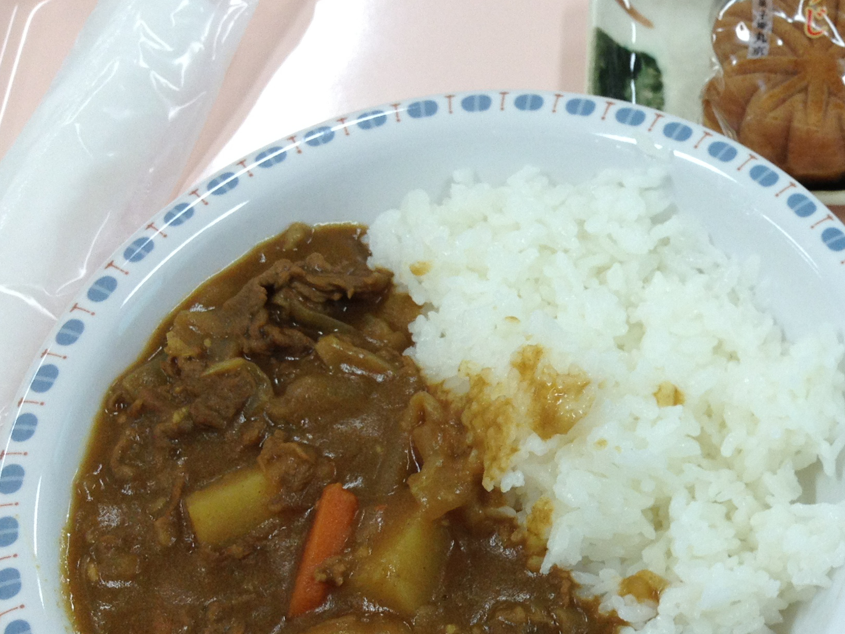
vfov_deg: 20.8
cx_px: 831
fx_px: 1709
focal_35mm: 70
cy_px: 485
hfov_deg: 26.4
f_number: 2.4
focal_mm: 4.28
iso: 80
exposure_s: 1/60
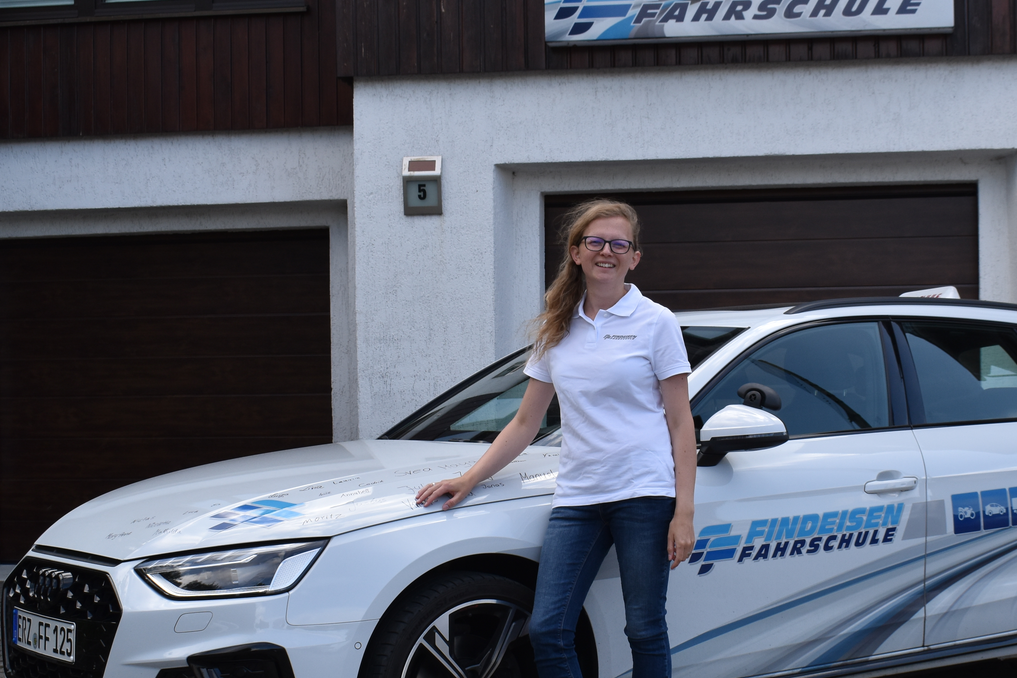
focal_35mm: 66
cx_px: 627
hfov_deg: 30.5
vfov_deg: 20.6
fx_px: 1859
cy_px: 427
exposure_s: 1/250
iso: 280
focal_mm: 27
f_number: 8
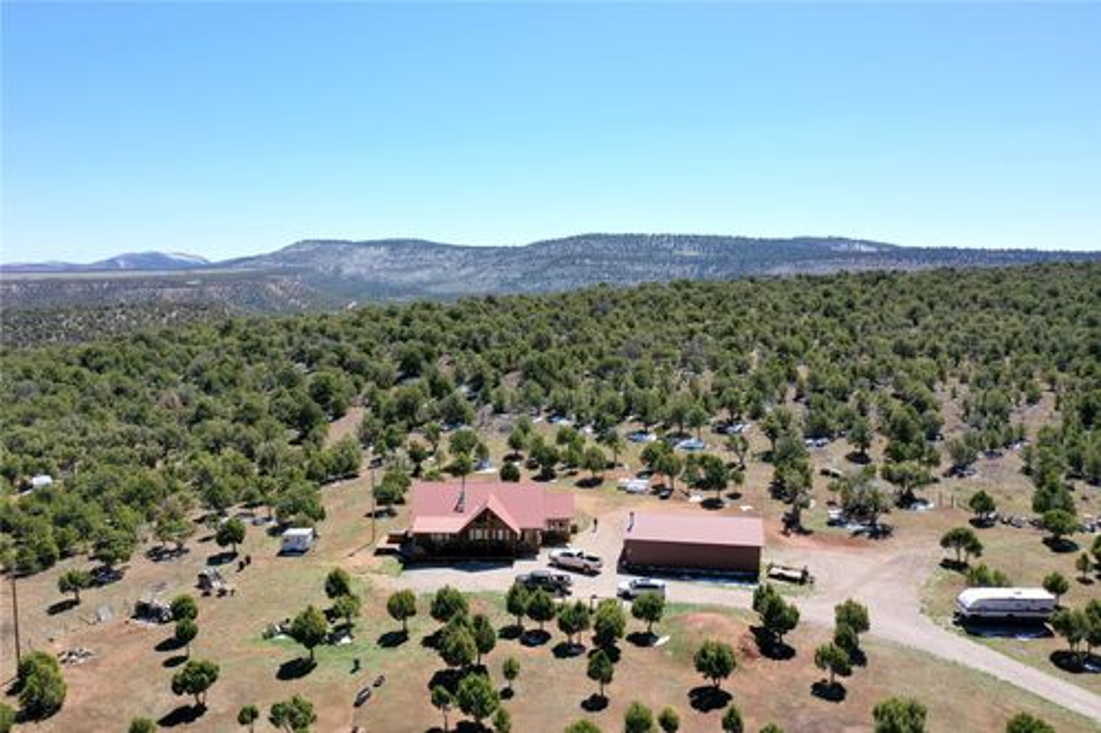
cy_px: 366
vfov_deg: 46.4
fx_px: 856
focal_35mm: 28
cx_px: 550
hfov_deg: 65.5
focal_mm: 10.26
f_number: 5.6
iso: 100
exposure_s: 1/400
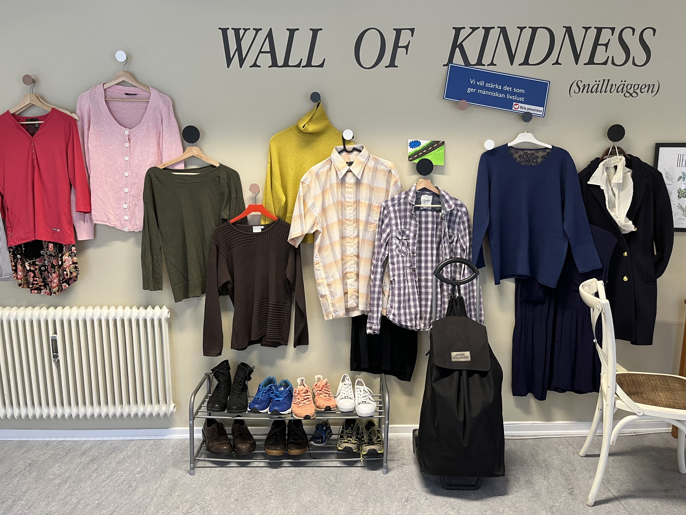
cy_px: 258
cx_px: 343
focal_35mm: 26
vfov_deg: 53.1
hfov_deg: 67.3
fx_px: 515
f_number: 1.6
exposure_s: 1/50
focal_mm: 5.1
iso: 125
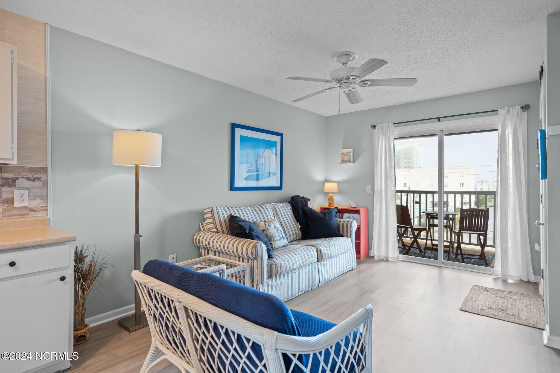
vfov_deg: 67.4
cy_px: 186
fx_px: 280
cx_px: 280
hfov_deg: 90.0
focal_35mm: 18
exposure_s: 1/5
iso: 320
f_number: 4
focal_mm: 18
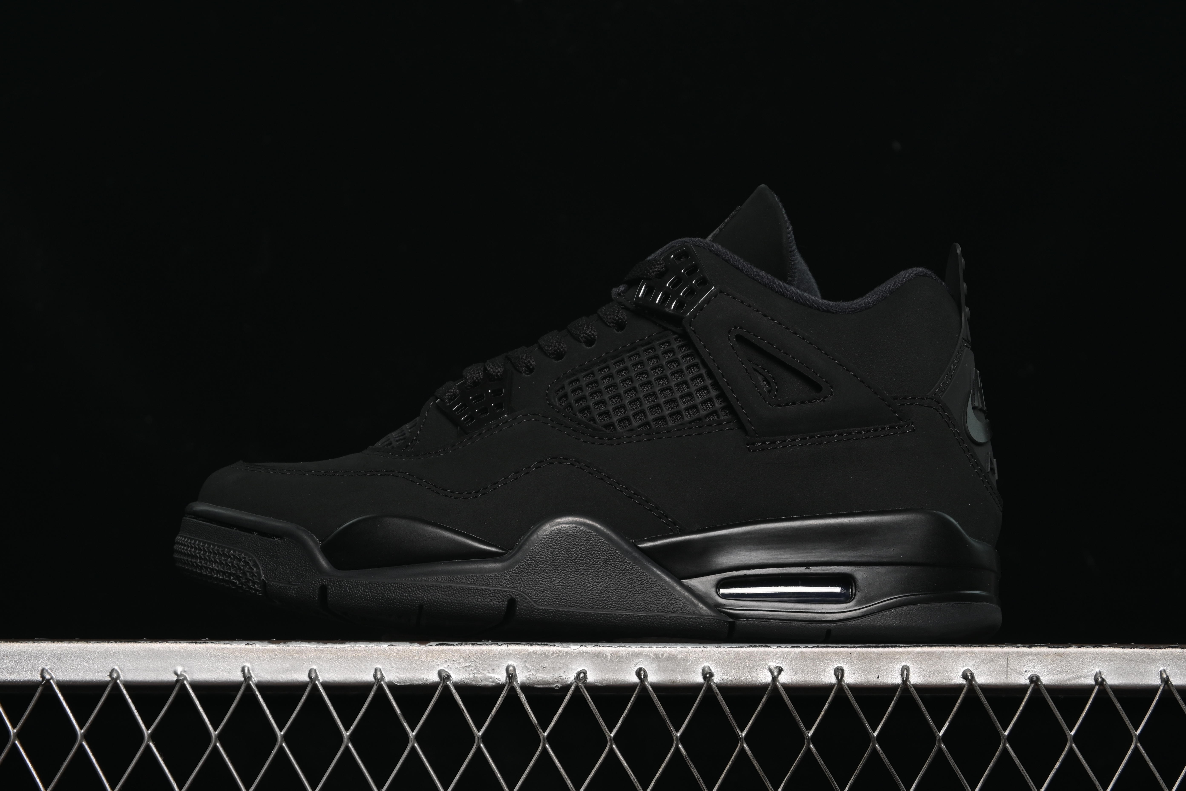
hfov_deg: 27.0
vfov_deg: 18.2
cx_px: 593
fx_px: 2471
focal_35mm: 75
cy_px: 396
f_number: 6.3
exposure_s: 1/50
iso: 160
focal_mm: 50
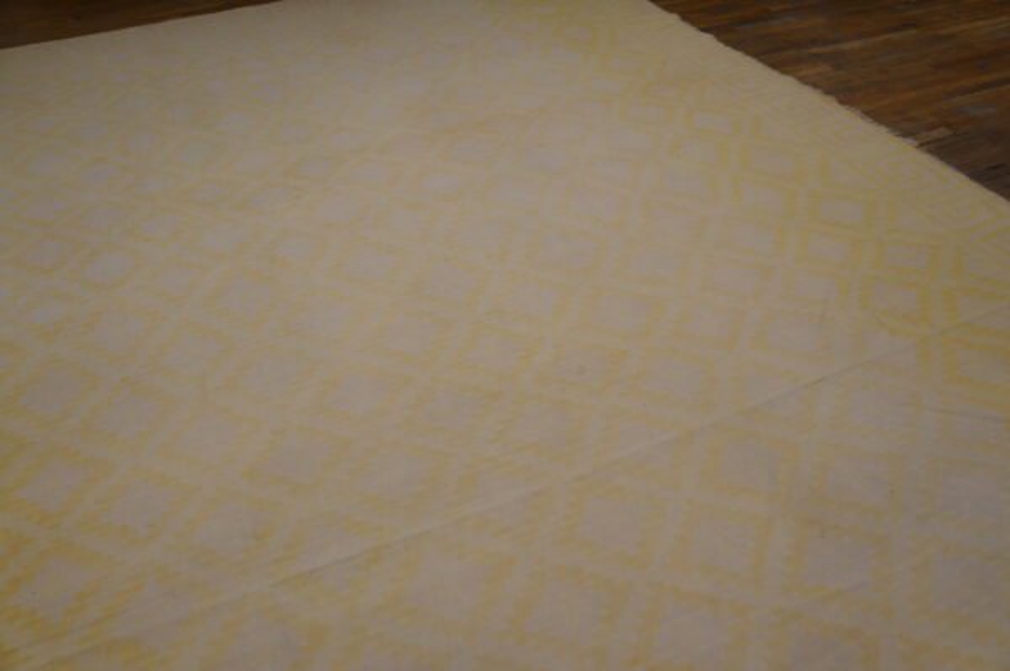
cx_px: 505
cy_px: 336
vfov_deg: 45.6
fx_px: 799
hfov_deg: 64.6
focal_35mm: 28
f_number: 4
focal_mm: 19
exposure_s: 1/60
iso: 200
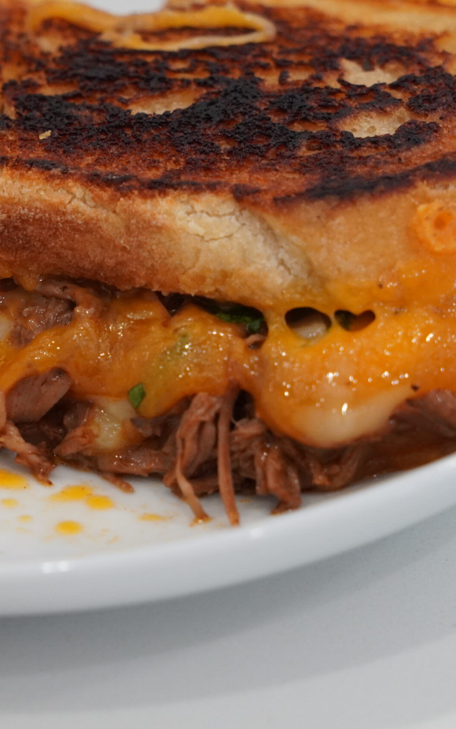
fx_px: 2866
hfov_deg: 9.0
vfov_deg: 14.5
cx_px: -78
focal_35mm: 144
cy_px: 365
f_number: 6.3
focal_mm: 62.5
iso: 1600
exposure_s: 1/80
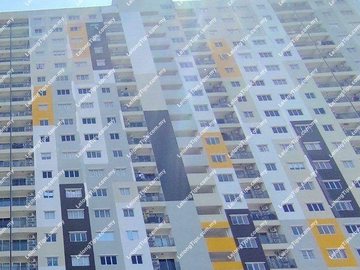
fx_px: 354
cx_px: -4
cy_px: 247
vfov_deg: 38.6
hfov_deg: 45.2
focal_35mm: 34
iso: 50
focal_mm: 1.65
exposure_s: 1/2567
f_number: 2.2
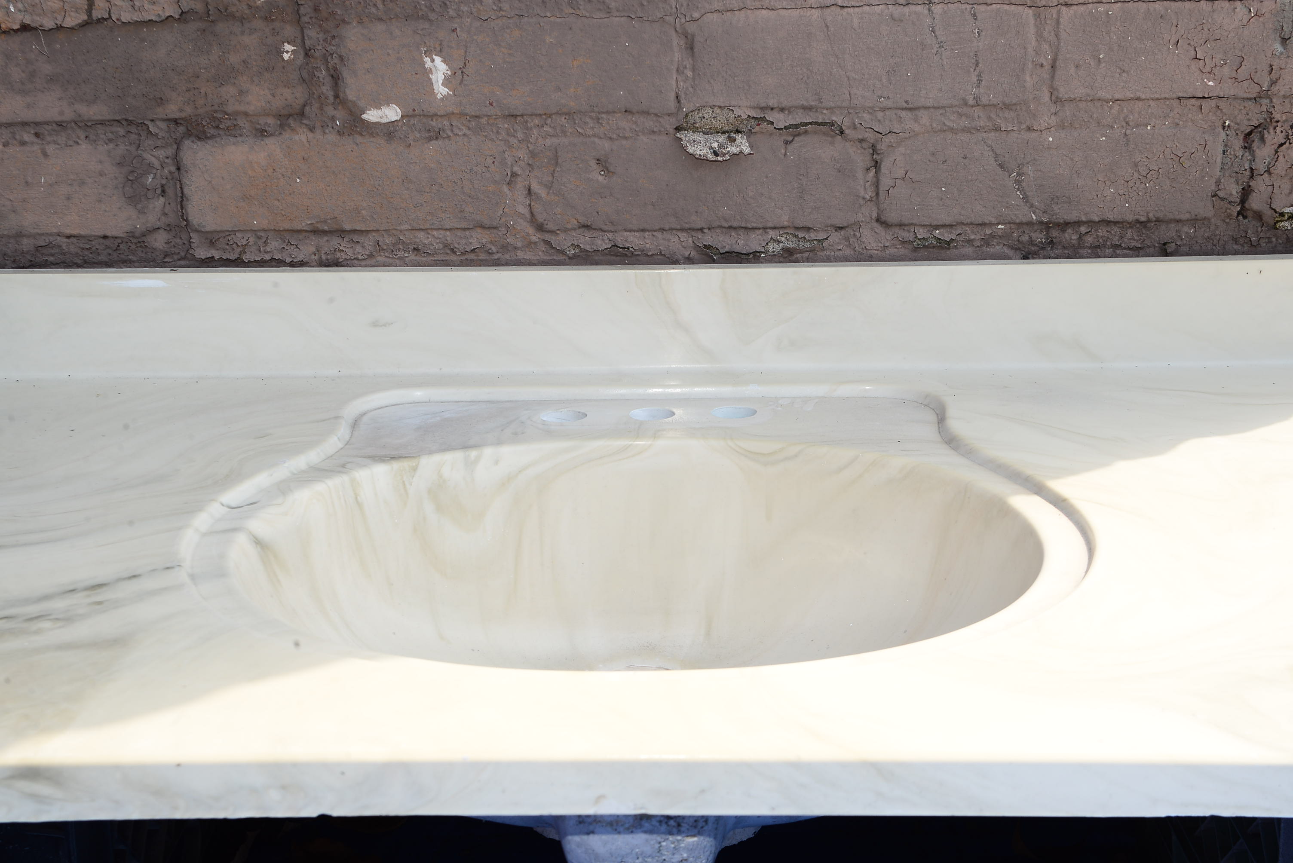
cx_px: 646
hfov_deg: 34.5
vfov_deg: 23.4
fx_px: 2084
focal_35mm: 58
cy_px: 432
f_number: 13
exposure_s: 1/200
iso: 400
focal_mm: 58
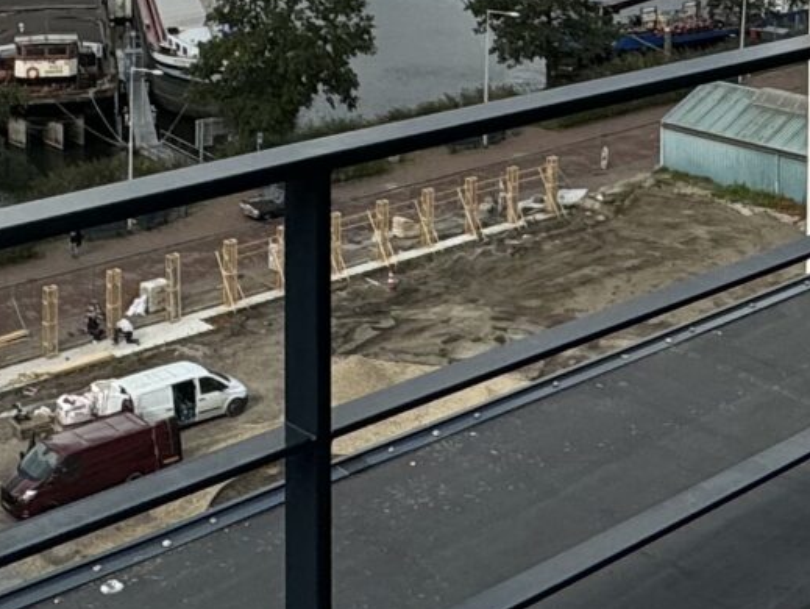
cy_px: -220
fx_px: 1616
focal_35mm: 69
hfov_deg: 28.1
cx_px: 414
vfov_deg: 19.4
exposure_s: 1/2342
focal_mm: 2.22
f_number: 2.2
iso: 50
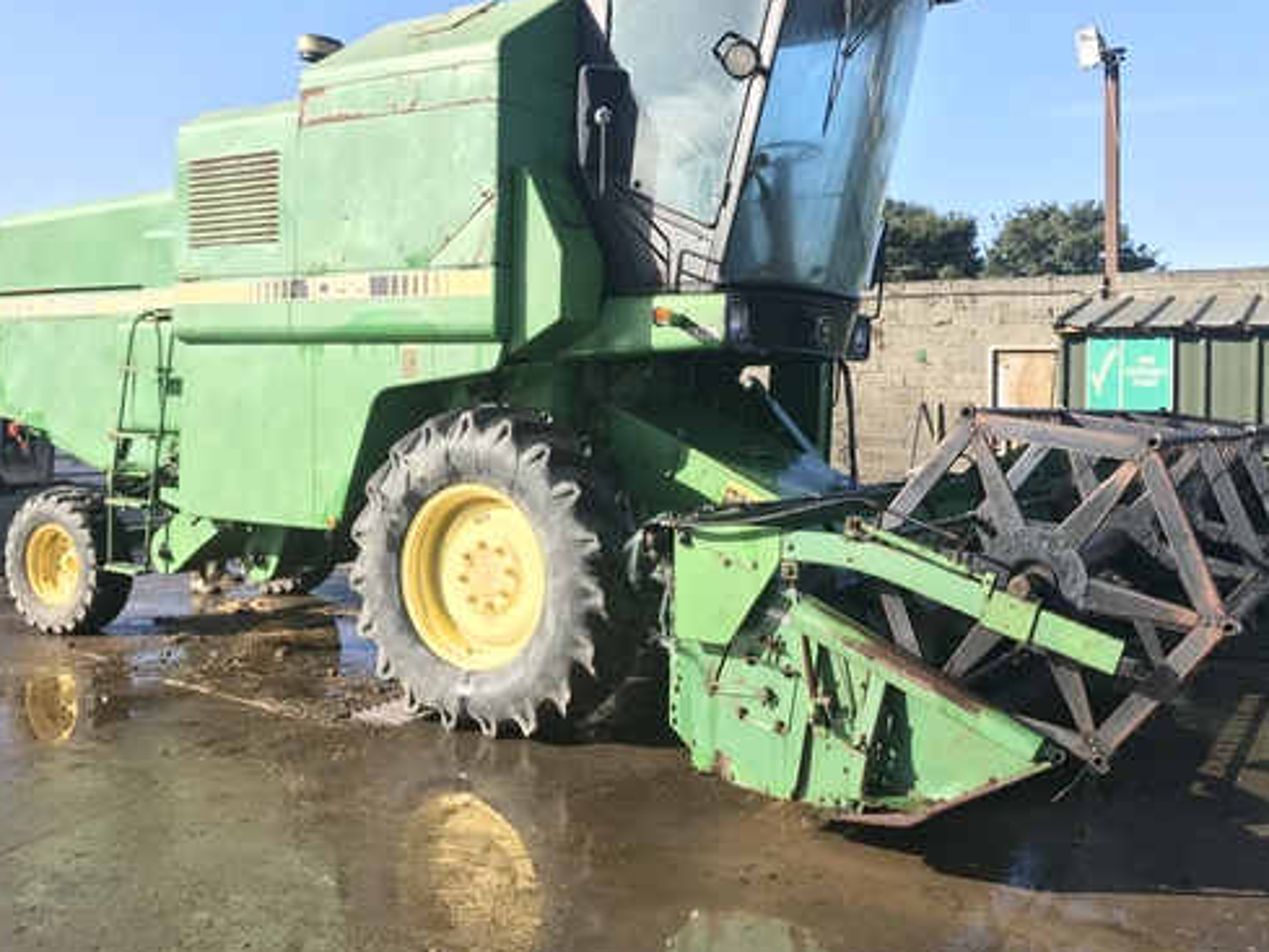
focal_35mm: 33
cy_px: 407
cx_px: 636
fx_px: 1210
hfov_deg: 55.3
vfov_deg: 42.9
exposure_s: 1/939
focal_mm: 3.99
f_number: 1.8
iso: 20
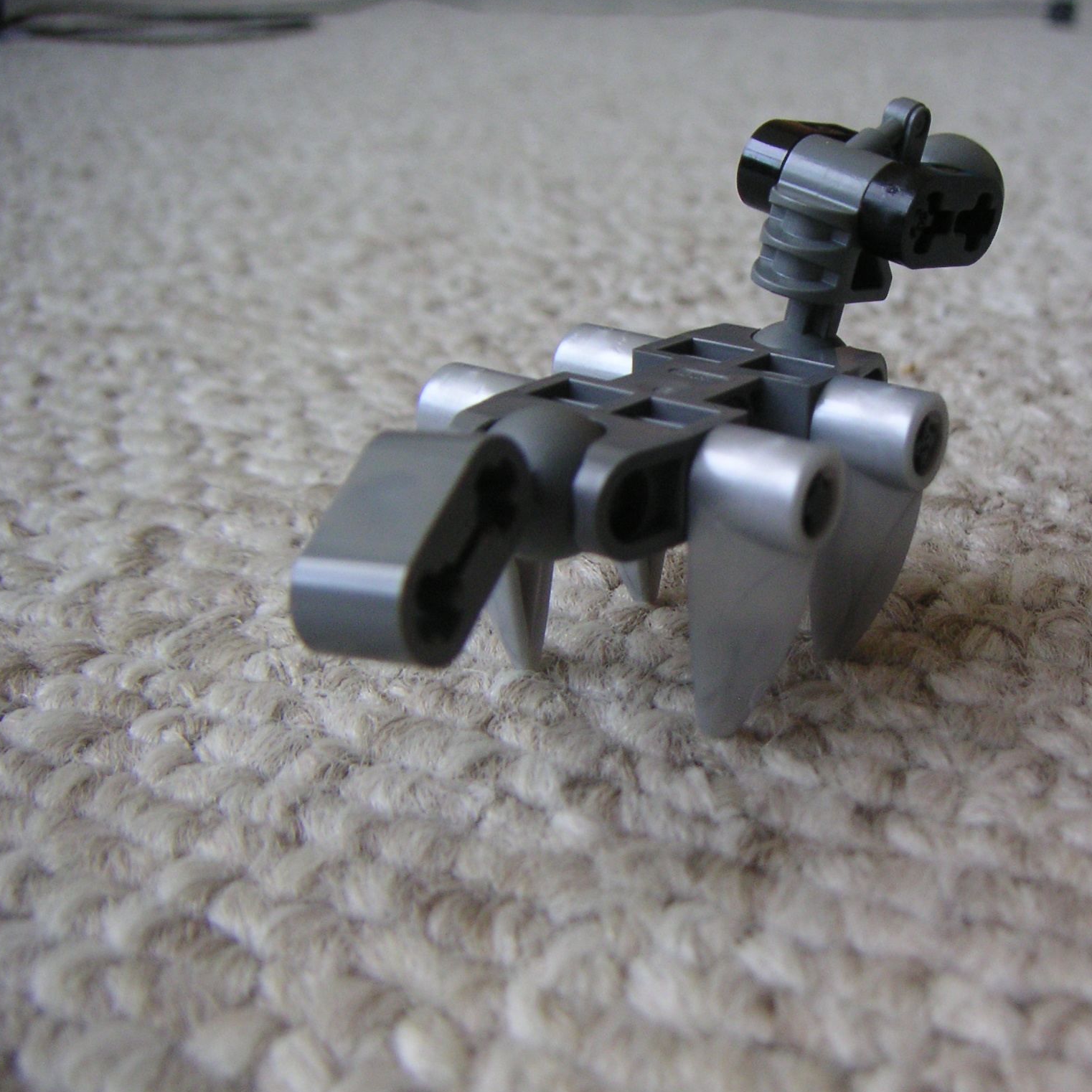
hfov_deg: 38.0
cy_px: 545
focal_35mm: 44
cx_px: 706
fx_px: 1570
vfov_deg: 38.3
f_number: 2.8
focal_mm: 5.7
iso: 100
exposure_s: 1/30
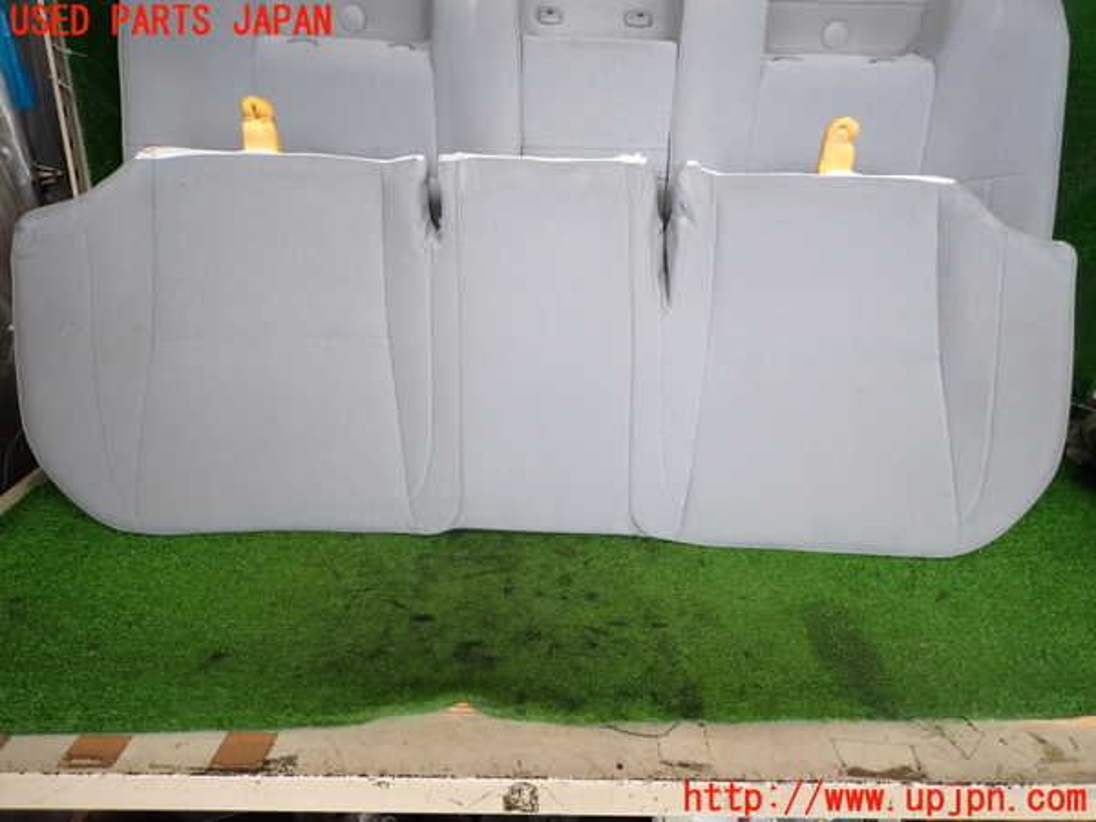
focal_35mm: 25
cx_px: 548
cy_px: 411
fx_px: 792
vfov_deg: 54.9
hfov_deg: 69.4
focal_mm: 4.5
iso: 125
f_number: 2
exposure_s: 1/125
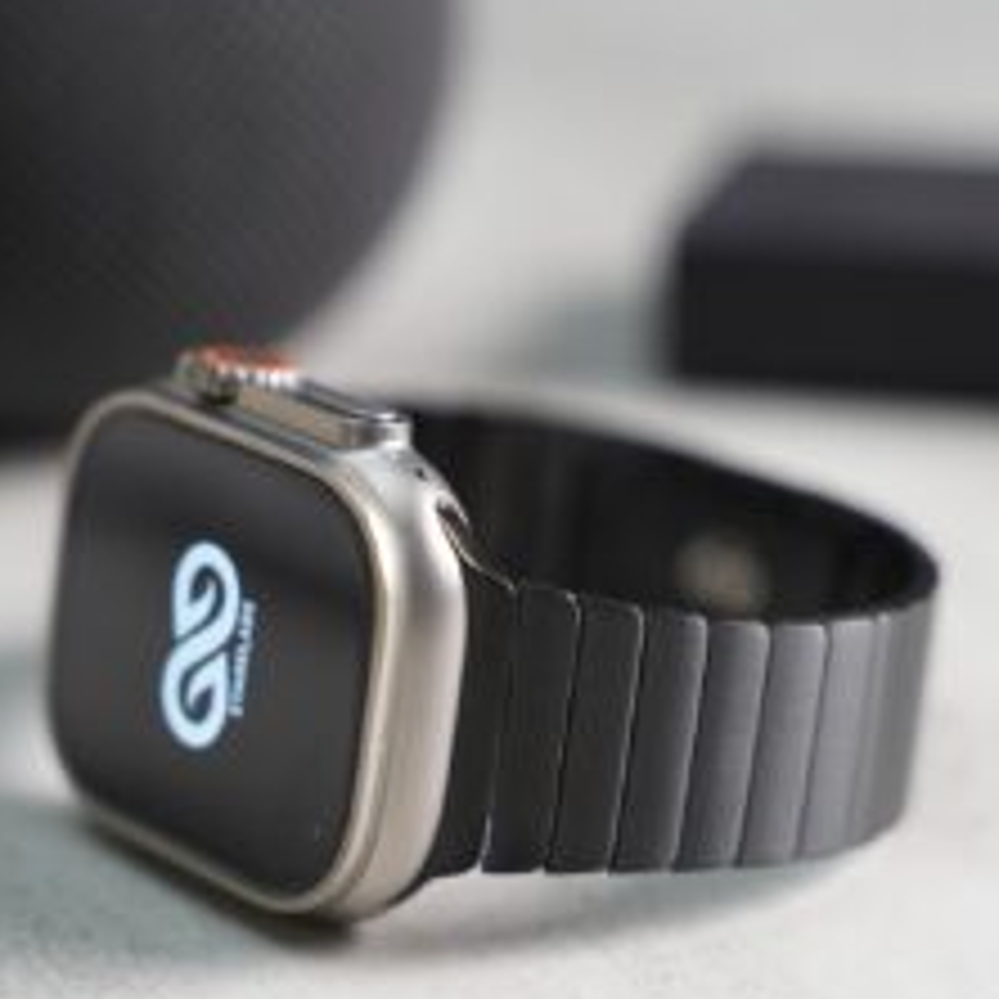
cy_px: 542
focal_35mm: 115
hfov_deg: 15.1
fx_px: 3755
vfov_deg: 15.2
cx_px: 423
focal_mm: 75
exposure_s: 1/80
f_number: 4
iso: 1250
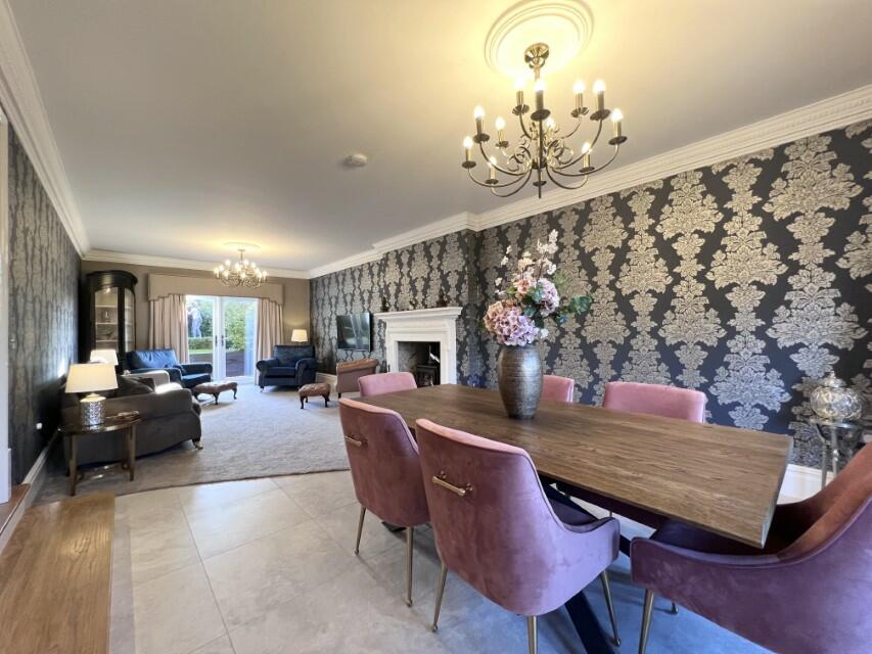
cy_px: 327
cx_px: 436
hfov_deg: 106.2
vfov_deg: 89.9
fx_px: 328
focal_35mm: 13
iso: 160
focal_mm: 1.57
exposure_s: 1/99
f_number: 1.8
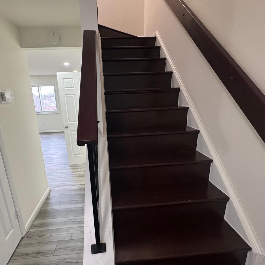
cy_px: 142
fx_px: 165
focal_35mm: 19
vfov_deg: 77.6
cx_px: 117
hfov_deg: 77.4
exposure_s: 1/60
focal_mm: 2.22
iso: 250
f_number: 2.2
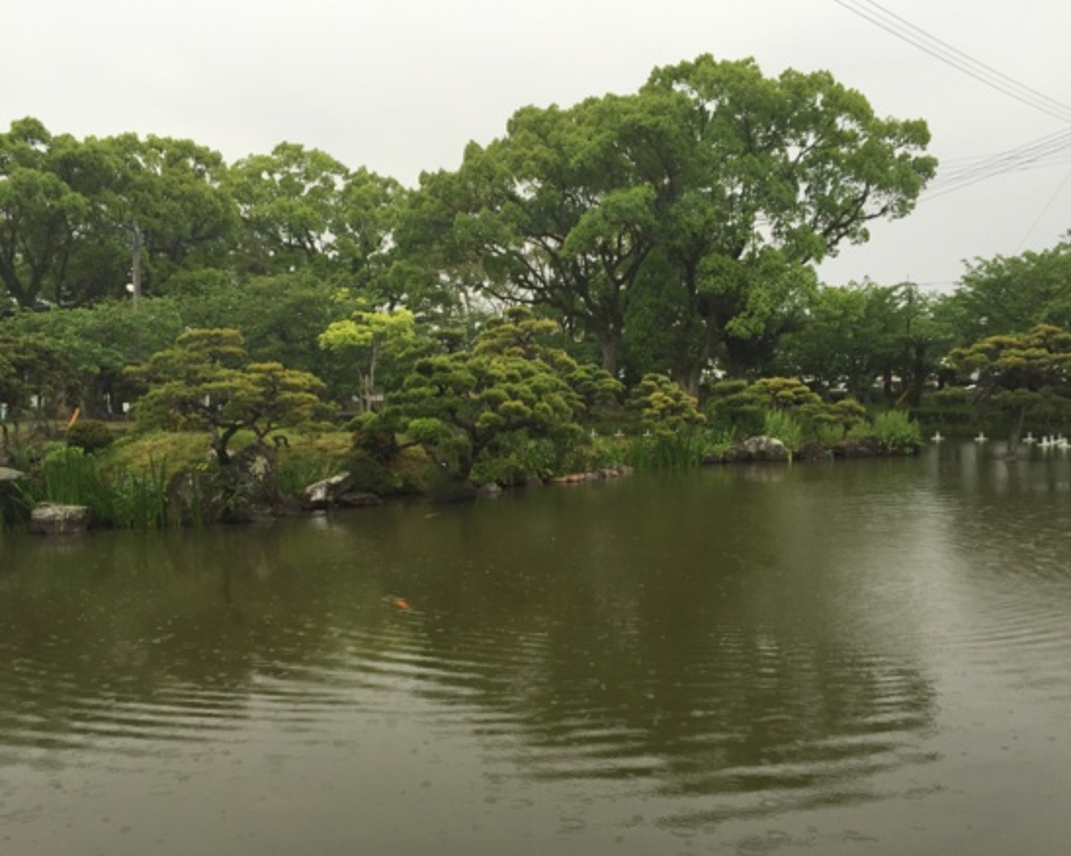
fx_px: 982
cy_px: 430
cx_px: 491
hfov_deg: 57.1
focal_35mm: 31
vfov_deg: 47.1
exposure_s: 1/120
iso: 50
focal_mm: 4.15
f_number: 2.2
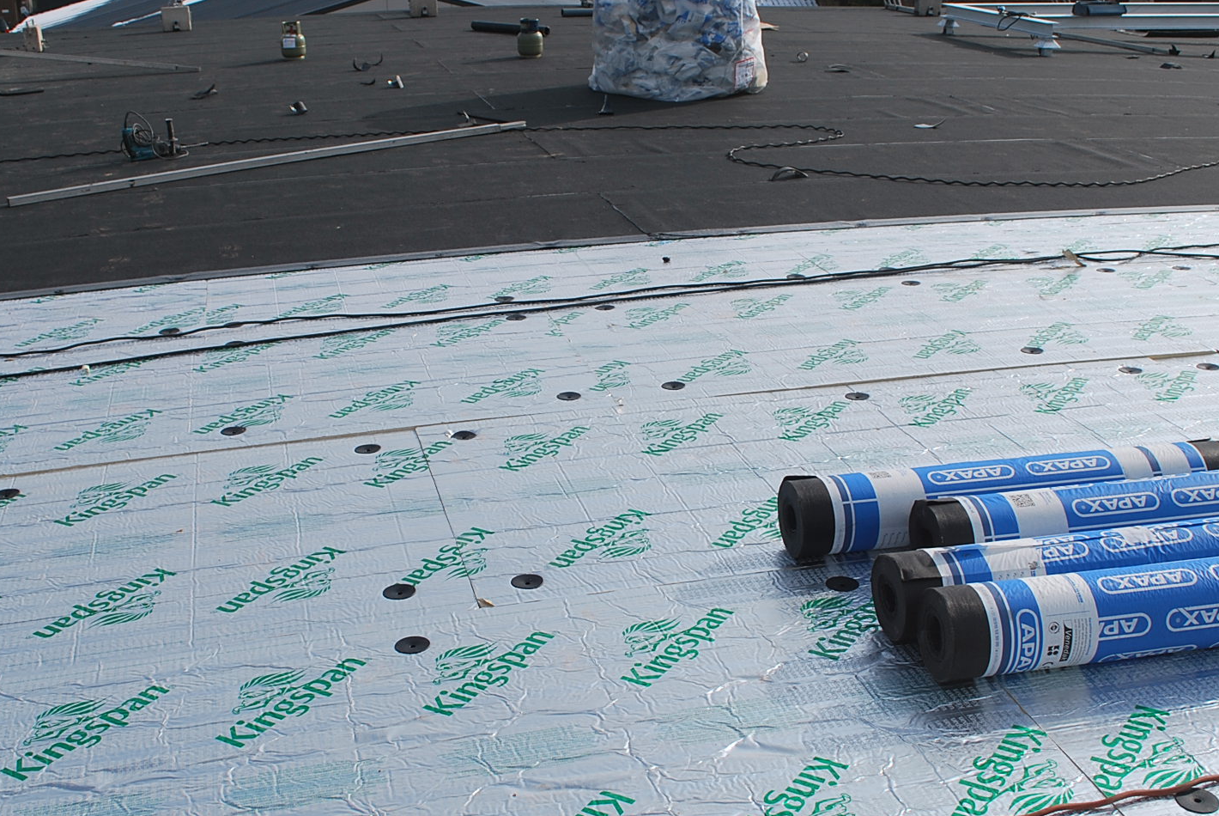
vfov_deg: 29.9
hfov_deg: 43.6
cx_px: 602
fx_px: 1525
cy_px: 391
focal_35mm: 45
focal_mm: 22
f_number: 9
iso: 100
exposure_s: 1/320
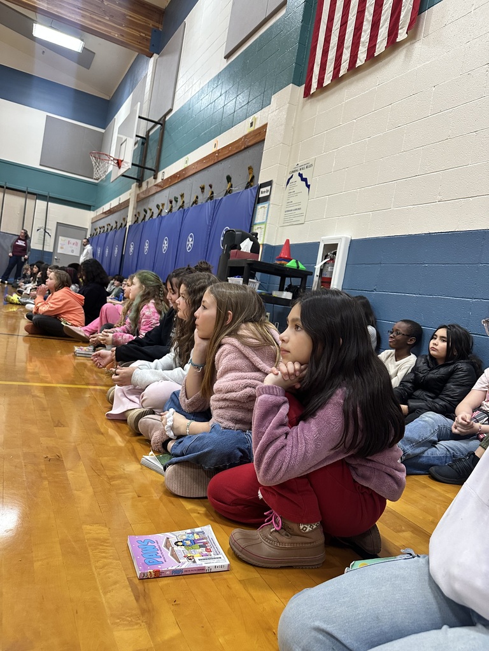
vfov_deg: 71.6
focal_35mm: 24
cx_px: 244
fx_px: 452
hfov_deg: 56.8
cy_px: 326
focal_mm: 6.86
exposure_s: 1/60
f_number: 1.78
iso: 320
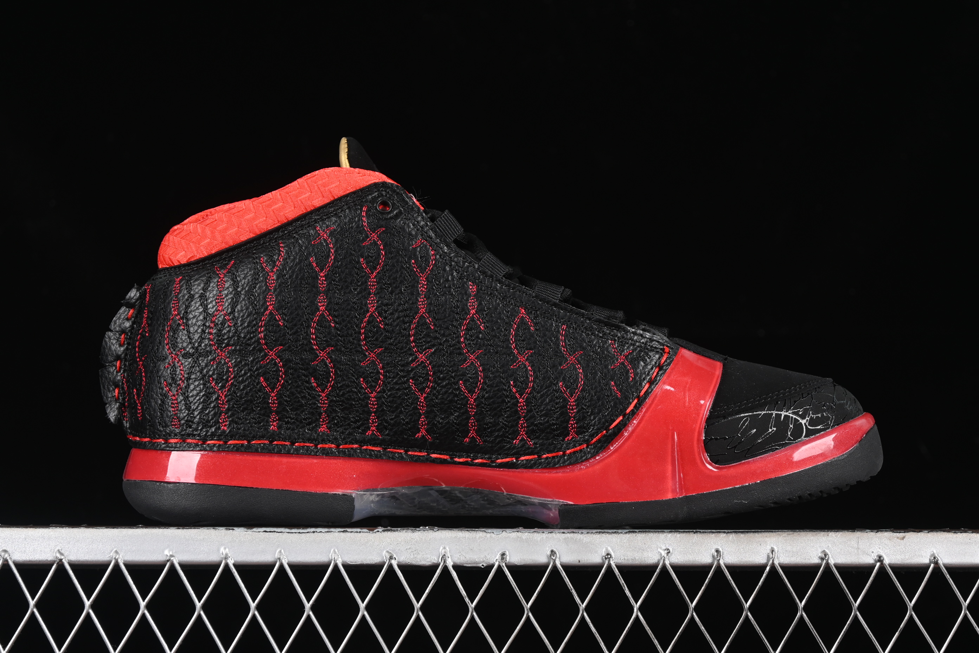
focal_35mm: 75
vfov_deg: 18.2
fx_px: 2039
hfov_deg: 27.0
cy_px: 326
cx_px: 490
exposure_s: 1/60
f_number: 6.3
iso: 160
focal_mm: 50
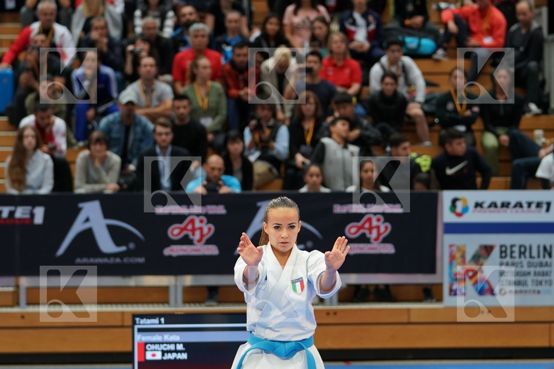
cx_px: 277
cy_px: 184
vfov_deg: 9.1
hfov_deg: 13.6
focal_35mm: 151
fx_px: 2324
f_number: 2.8
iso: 1250
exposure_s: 1/500
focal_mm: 101
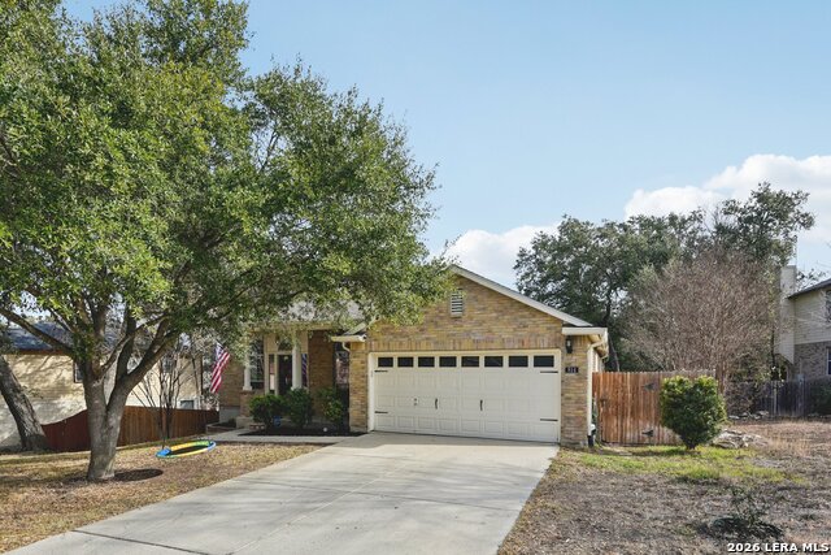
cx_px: 416
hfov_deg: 90.0
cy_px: 278
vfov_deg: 67.4
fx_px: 416
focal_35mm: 18
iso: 400
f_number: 8
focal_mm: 18
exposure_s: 1/400
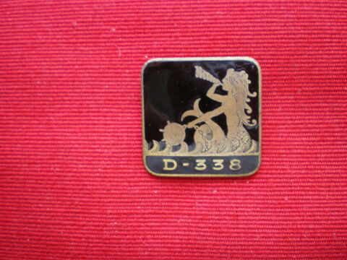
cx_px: 174
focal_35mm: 38
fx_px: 381
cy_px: 130
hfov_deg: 49.0
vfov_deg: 37.7
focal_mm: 6.3
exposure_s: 1/15
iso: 400
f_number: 3.1
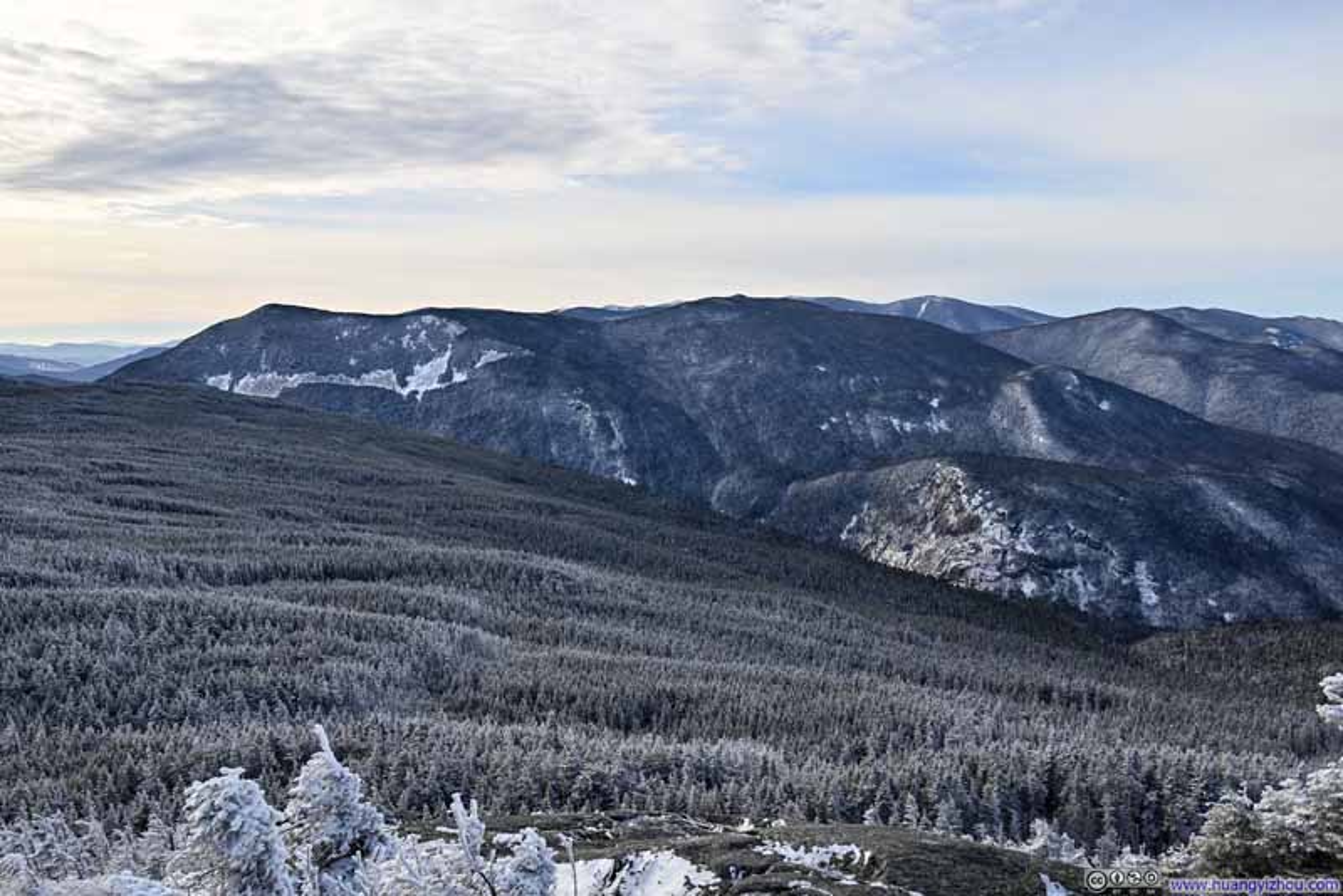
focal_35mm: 30
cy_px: 448
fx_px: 1138
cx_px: 672
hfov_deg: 61.1
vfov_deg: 43.0
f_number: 5
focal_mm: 30.5
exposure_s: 1/640
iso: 100
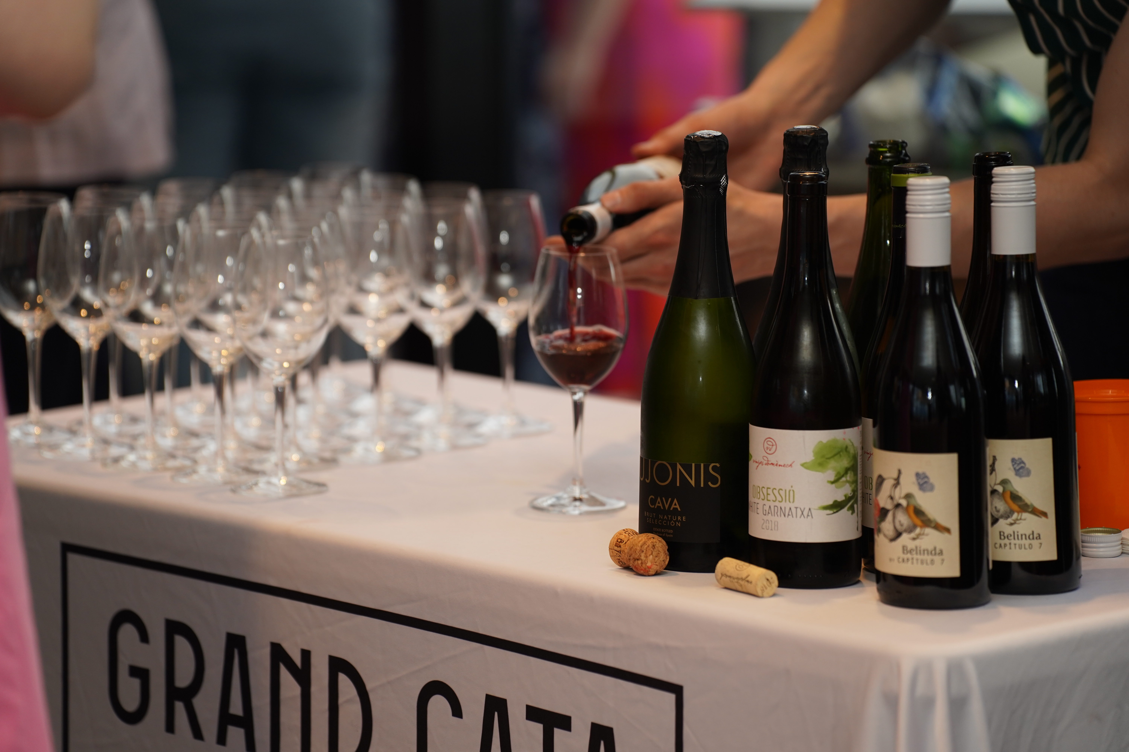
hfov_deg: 14.3
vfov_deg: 9.6
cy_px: 376
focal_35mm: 143
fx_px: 4484
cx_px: 564
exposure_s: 1/250
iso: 640
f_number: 3.2
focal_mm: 143
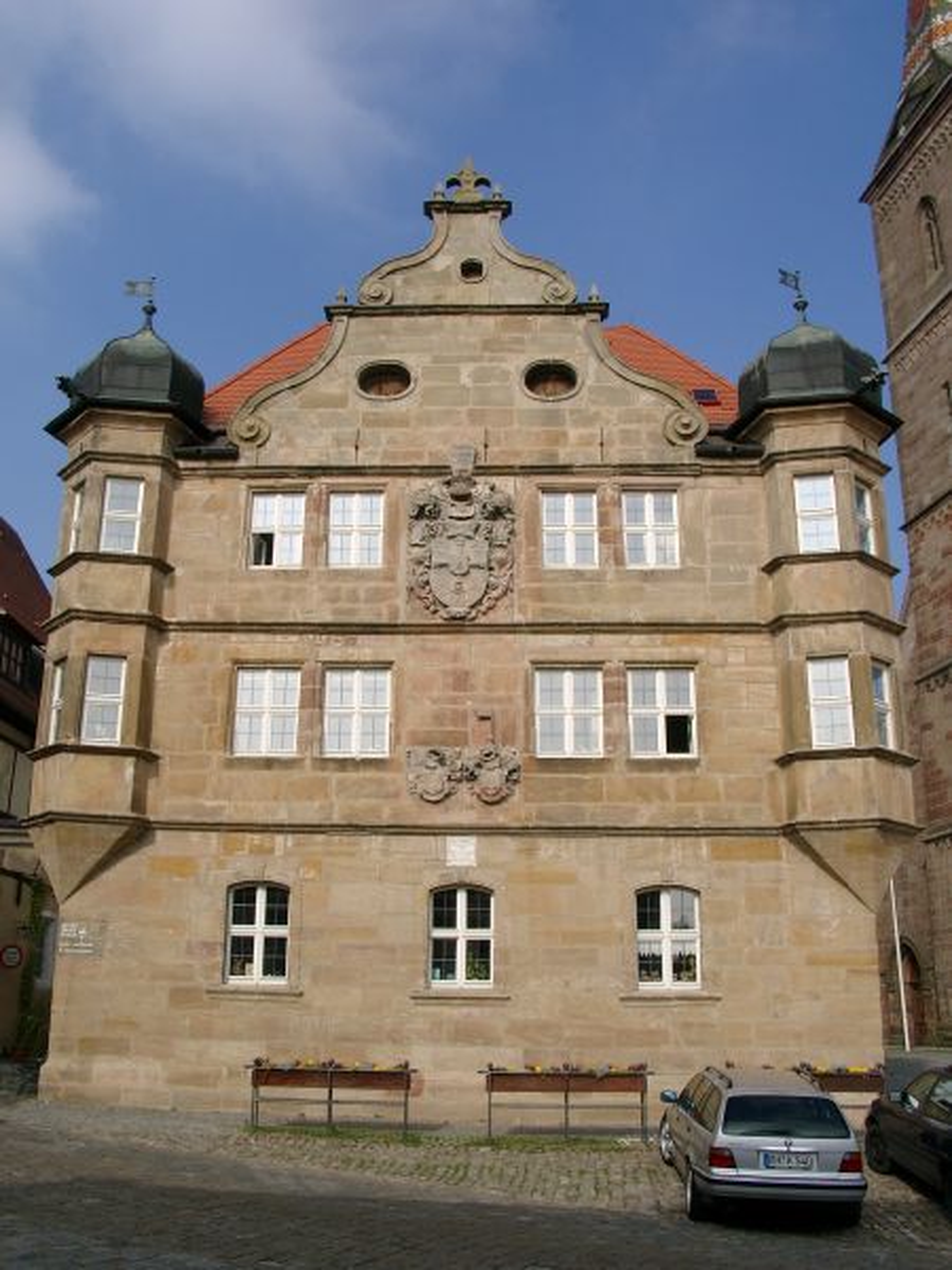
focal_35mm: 34
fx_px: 1247
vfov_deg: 54.0
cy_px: 635
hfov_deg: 41.8
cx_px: 476
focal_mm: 7.13
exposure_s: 1/582
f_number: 5.6
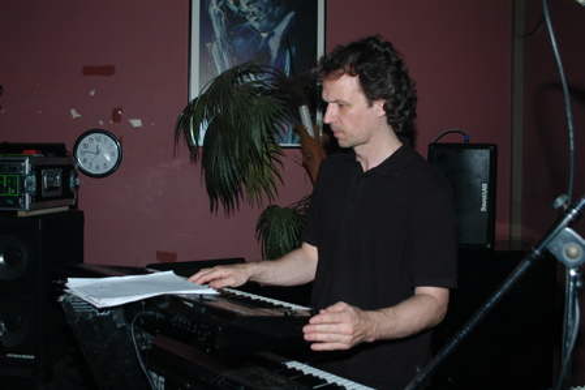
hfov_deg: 46.4
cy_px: 195
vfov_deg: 31.9
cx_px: 292
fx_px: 682
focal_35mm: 42
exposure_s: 1/60
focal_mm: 28
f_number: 5.6
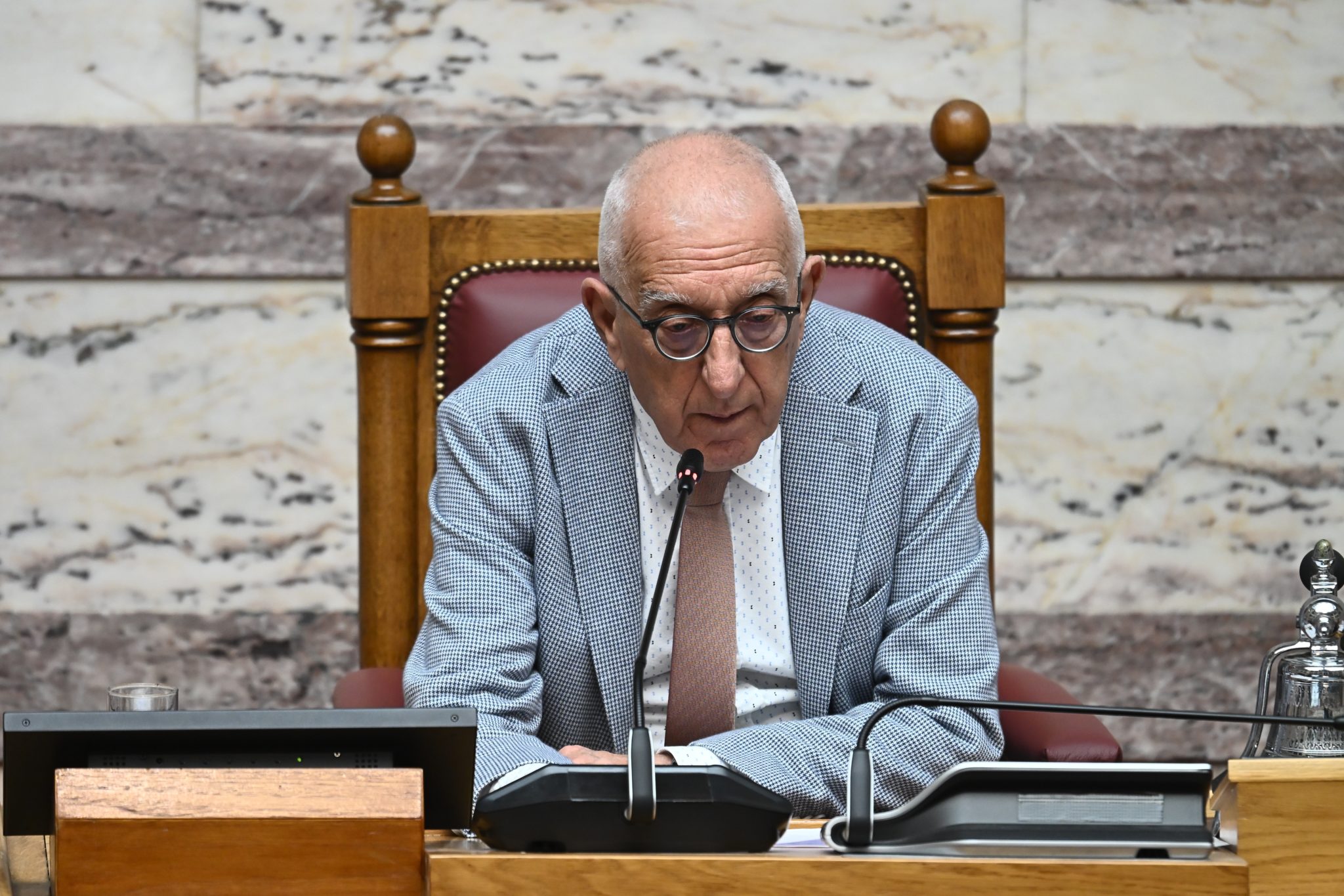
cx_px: 672
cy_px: 448
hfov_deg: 3.9
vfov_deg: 2.6
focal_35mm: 530
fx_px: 19784
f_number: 6.3
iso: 3200
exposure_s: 1/200
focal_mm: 530
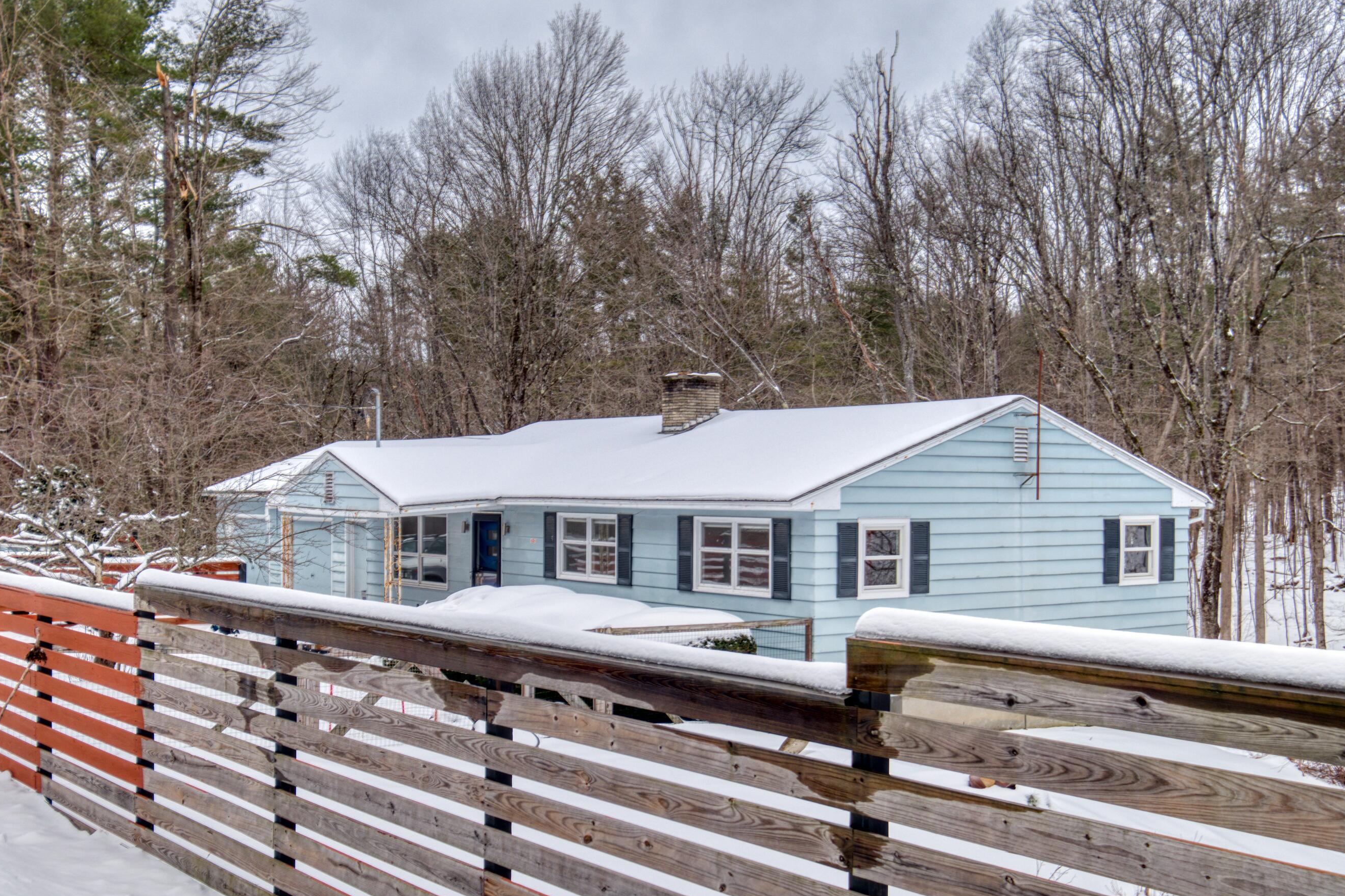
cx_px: 631
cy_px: 506
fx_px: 1532
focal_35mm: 41
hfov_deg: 47.4
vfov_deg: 32.6
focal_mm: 24
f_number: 5.6
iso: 200
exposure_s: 1/600
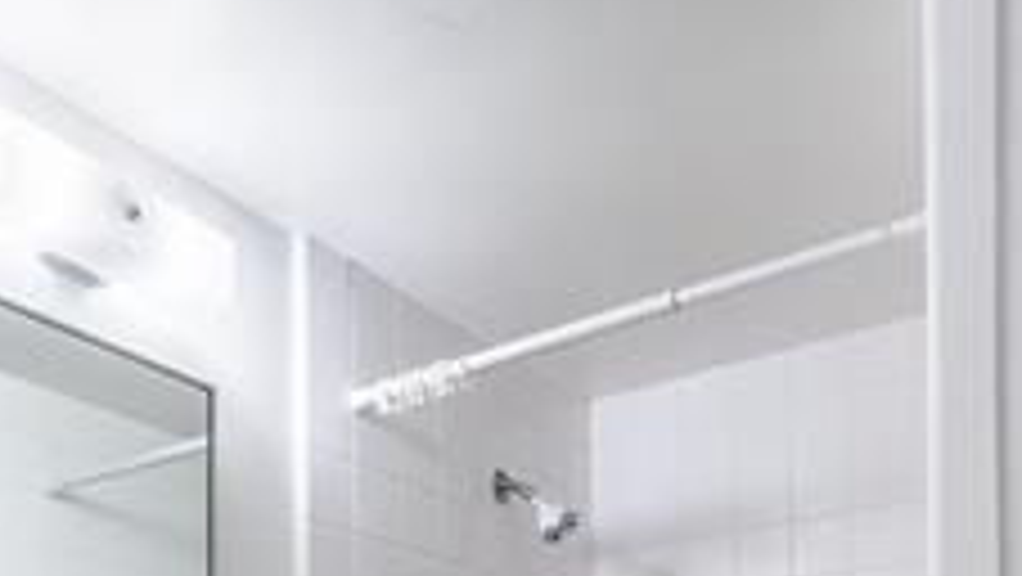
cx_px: 385
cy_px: 864
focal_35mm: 43
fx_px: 1166
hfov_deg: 46.9
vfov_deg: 22.7
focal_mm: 7
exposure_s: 1/800
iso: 800
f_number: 4
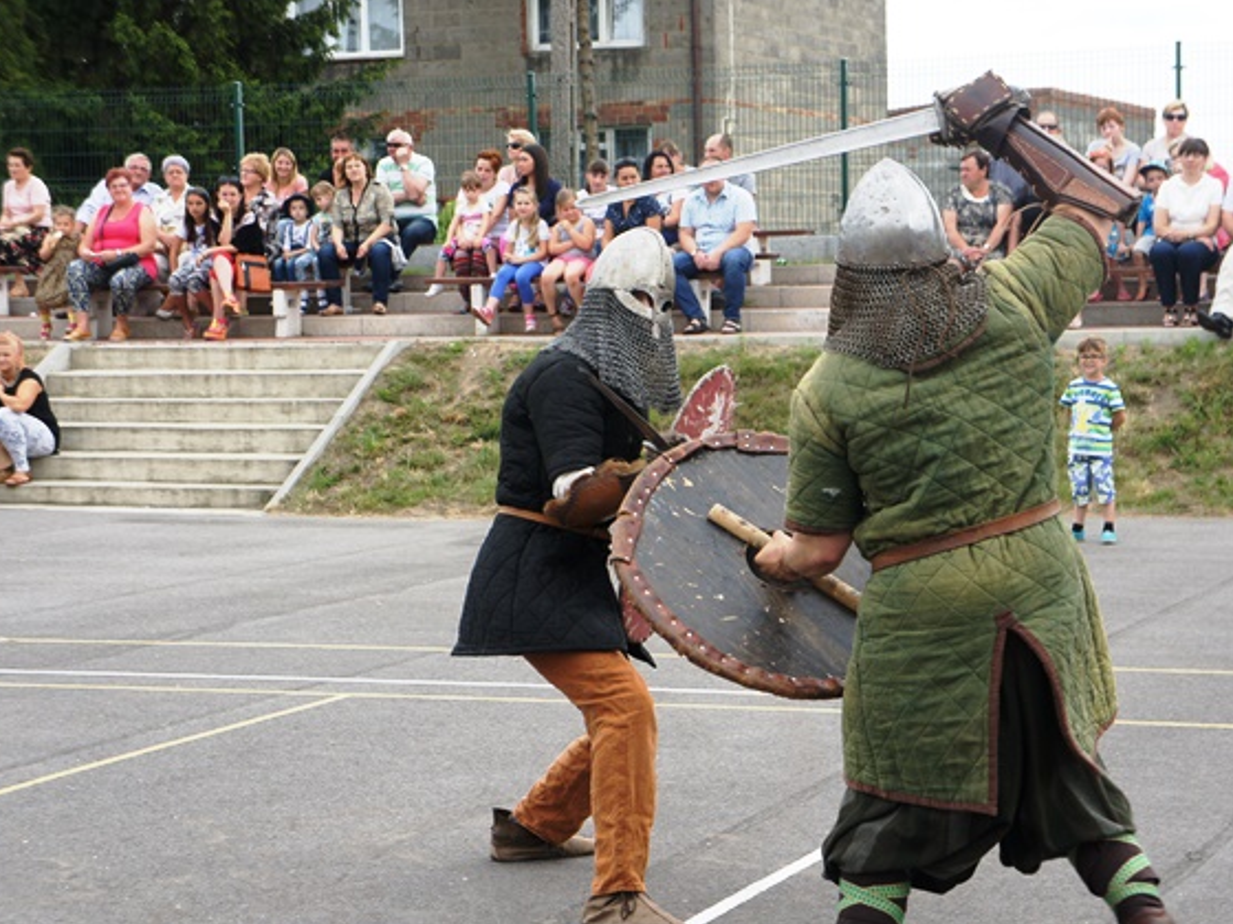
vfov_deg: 16.3
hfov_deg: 21.6
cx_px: 672
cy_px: 466
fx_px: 3225
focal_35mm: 91
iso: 400
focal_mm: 55
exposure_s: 1/250
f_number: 6.3
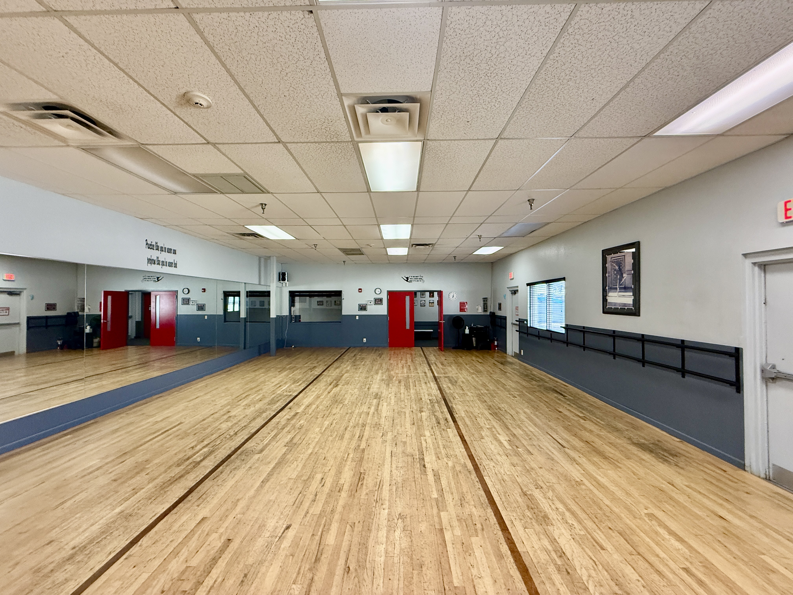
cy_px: 298
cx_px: 396
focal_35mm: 14
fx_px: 321
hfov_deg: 102.1
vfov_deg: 85.7
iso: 320
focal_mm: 2.22
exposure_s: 1/60
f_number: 2.2
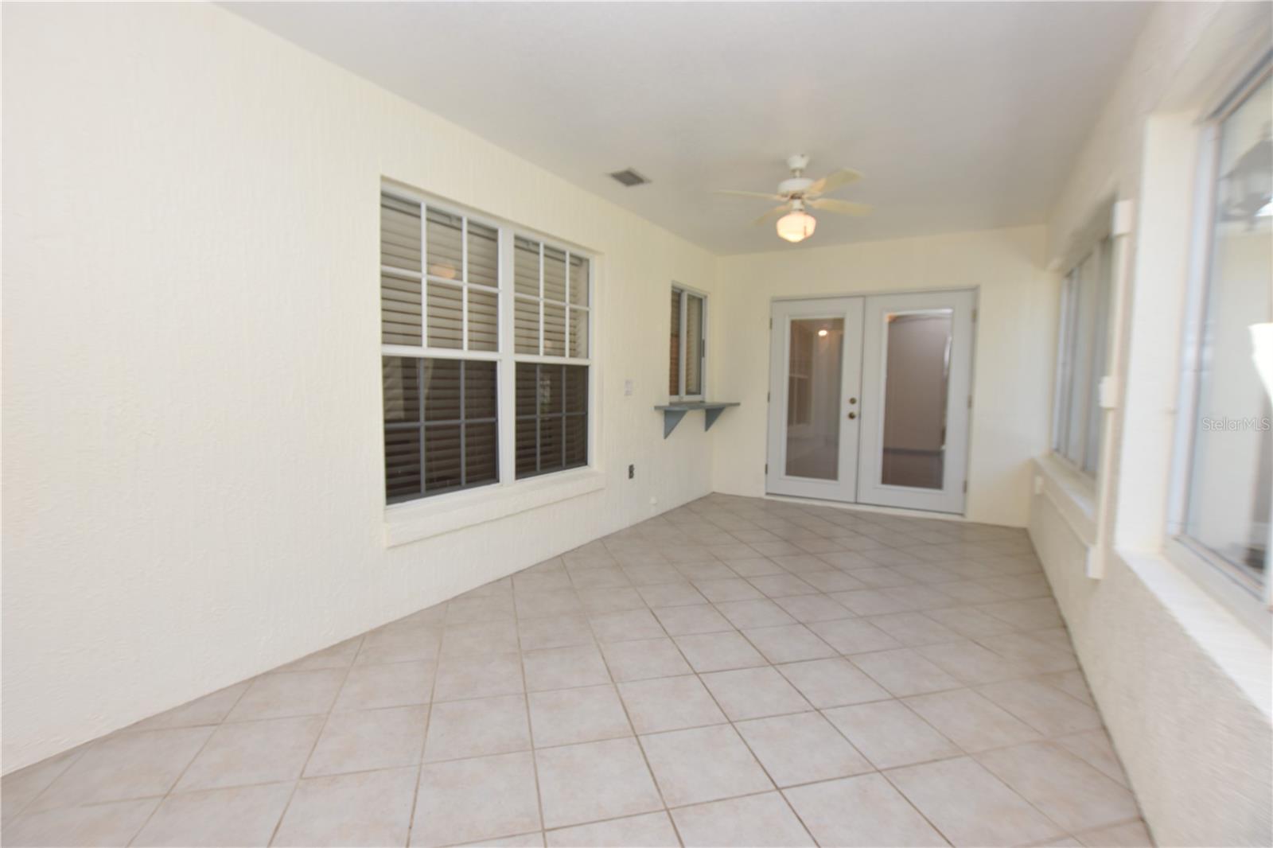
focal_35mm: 15
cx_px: 636
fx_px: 530
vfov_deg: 77.3
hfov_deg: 100.4
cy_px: 424
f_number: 5.6
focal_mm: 10
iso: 160
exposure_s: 1/125
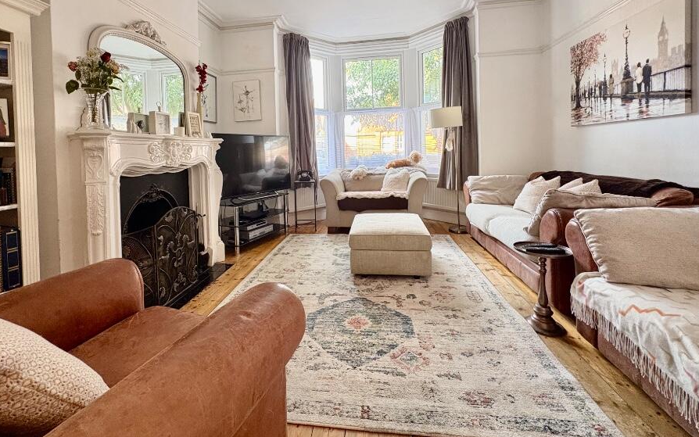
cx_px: 322
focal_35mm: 17
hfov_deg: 94.2
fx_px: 324
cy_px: 156
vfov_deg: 66.7
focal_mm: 2.22
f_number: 2.2
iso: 500
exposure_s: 1/60
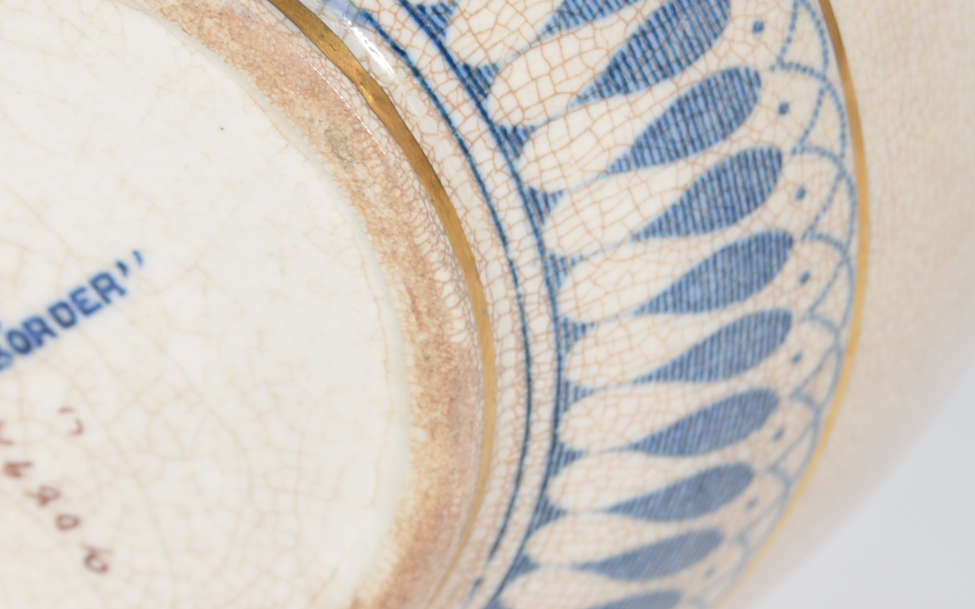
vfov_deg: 6.0
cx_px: -139
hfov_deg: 9.5
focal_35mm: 219
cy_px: 160
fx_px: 5828
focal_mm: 55
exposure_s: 1/80
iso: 100
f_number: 5.6
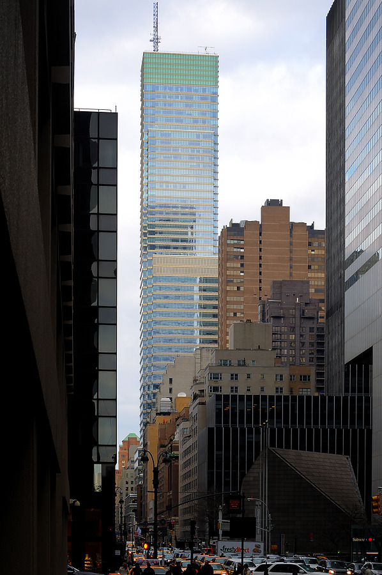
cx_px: 191
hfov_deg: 18.9
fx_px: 1149
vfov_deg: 28.1
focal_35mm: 72
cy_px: 288
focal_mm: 48
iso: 200
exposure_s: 1/80
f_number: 8
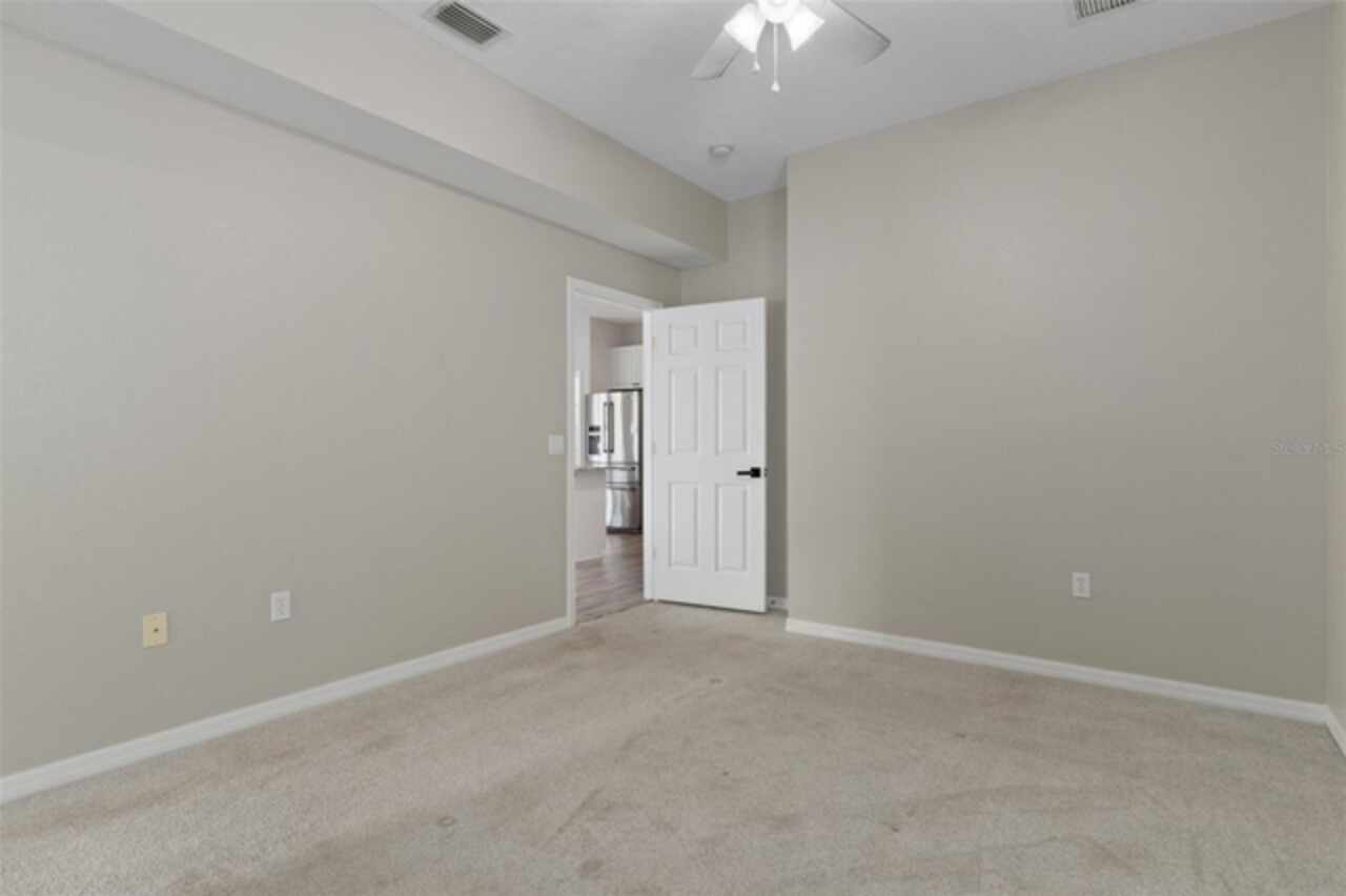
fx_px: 673
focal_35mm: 18
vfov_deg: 67.3
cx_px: 673
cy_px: 448
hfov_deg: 90.0
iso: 320
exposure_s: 1/2
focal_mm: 12
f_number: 8
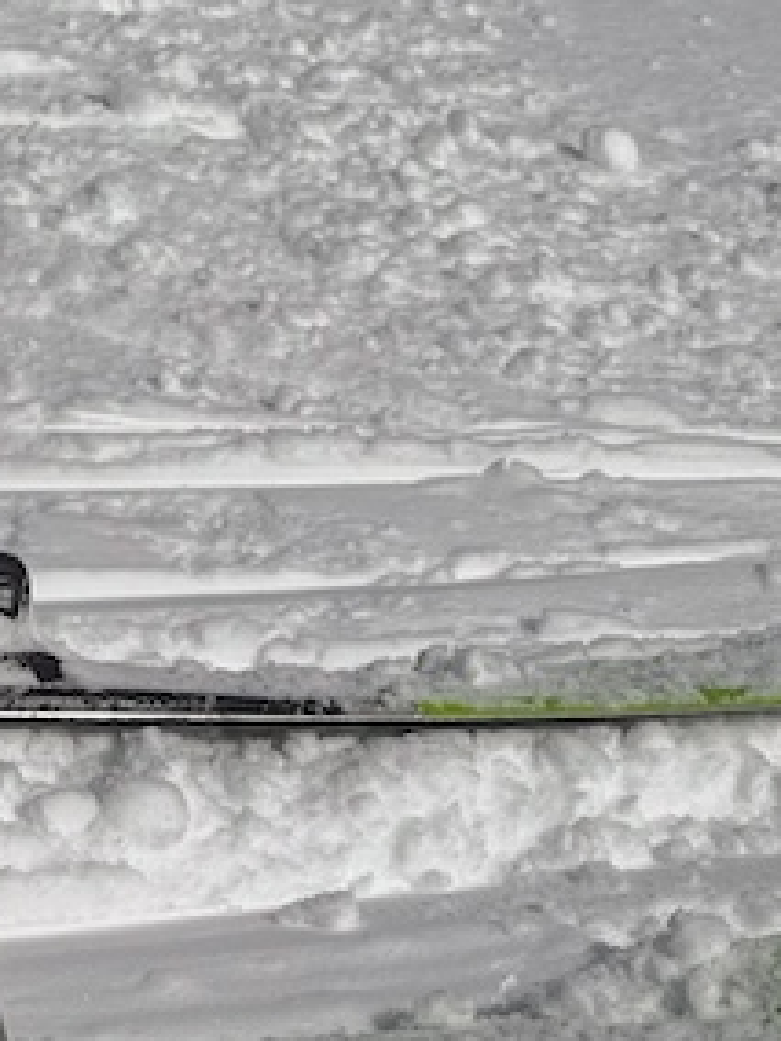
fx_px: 3249
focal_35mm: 108
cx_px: -345
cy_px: -748
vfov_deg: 15.9
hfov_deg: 13.1
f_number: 1.78
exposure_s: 1/10417
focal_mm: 6.76
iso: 80
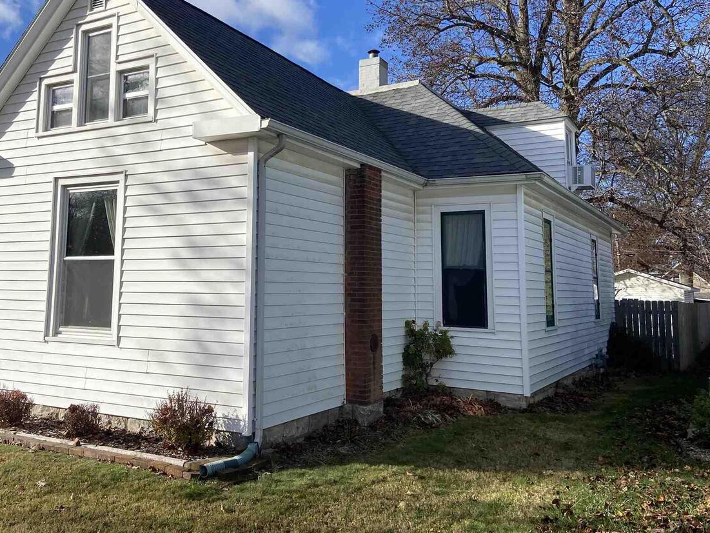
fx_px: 697
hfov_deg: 53.4
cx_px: 271
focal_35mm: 34
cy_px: 206
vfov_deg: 41.5
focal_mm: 4.25
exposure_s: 1/3846
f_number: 1.8
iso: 32
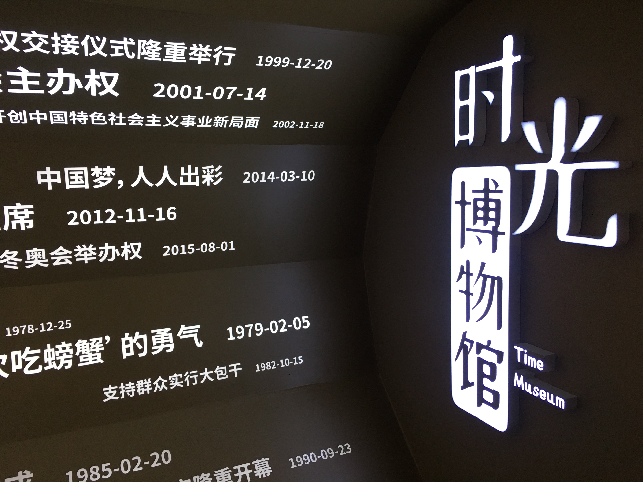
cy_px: 241
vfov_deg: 48.2
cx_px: 322
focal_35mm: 29
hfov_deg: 61.7
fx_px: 539
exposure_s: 1/33
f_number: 2.2
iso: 50
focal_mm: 4.15
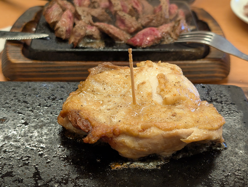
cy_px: 94
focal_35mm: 49
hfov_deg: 38.9
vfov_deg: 29.7
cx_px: 124
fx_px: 352
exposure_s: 1/60
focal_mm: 6.9
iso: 74
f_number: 1.68
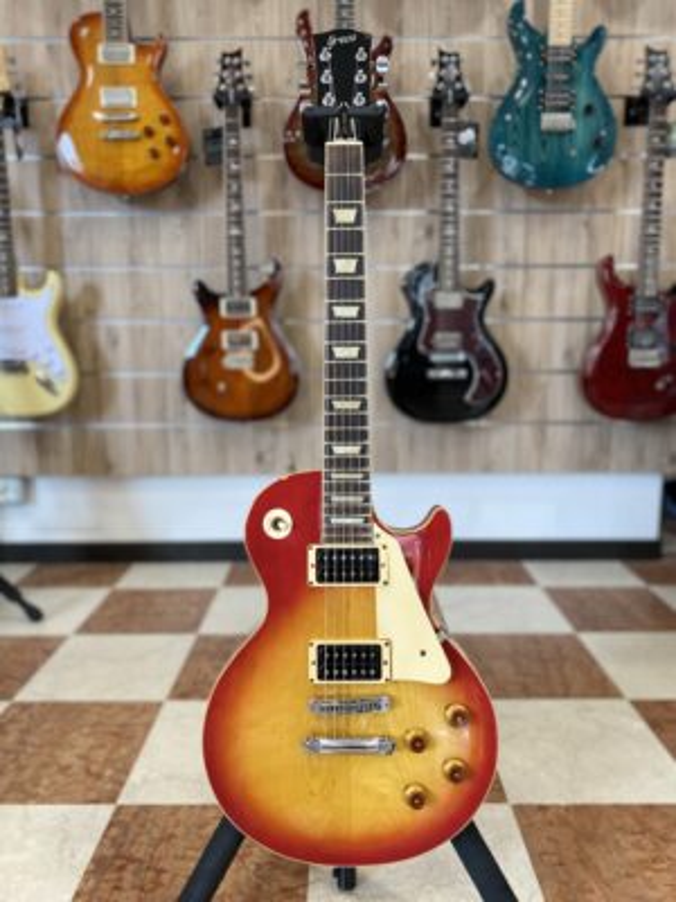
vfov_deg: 67.3
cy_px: 451
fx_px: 677
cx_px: 338
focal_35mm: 26
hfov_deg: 53.1
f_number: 1.8
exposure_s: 1/100
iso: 100
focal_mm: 4.25
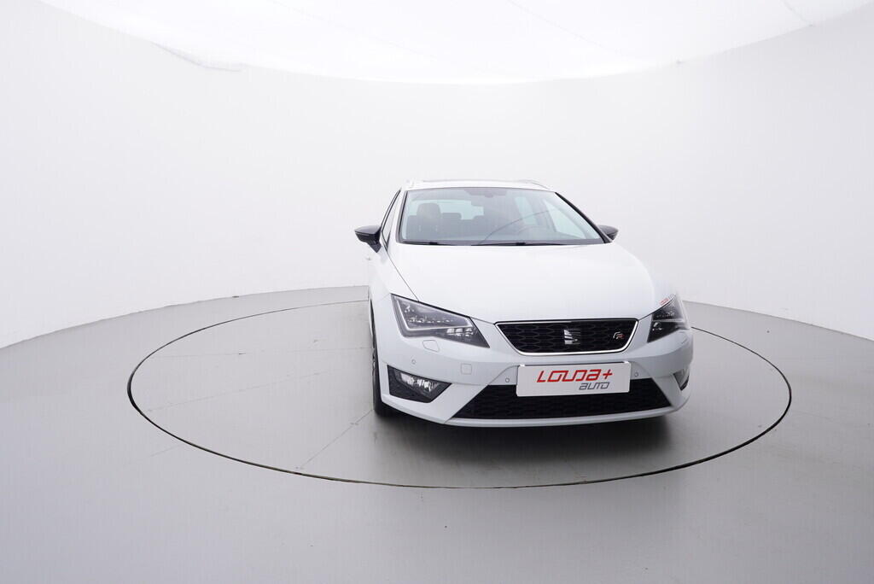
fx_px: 547
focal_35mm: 22
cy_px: 292
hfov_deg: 77.3
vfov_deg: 56.2
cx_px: 437
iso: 200
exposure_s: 1/80
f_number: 5
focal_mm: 15
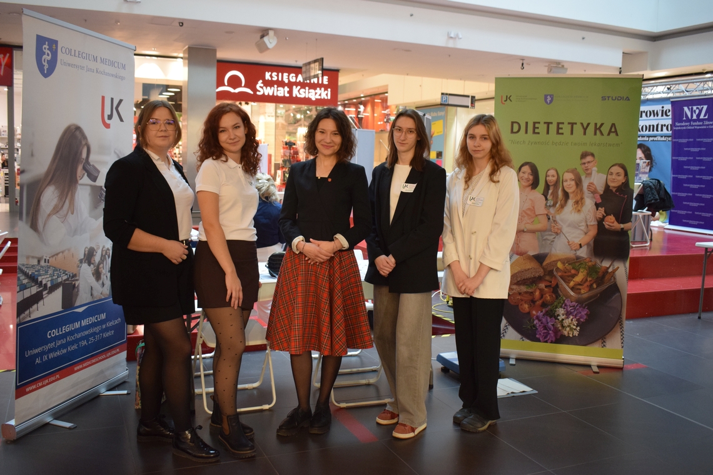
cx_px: 356
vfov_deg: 38.4
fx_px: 683
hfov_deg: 55.1
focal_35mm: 34
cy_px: 238
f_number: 3.8
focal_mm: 23
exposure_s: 1/60
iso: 1400
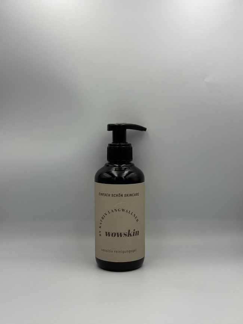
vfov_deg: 39.7
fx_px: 449
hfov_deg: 30.3
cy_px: 162
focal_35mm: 48
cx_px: 122
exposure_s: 1/1011
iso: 64
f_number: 1.78
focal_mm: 6.76
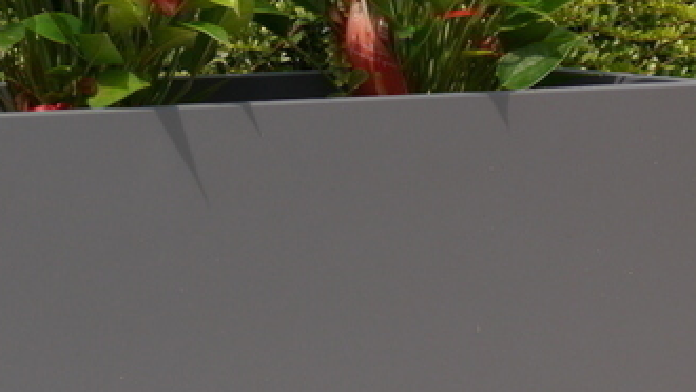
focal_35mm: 222
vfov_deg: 5.5
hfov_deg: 9.6
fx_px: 4099
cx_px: 19
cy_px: 207
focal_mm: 42
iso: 160
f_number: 8
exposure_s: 1/250
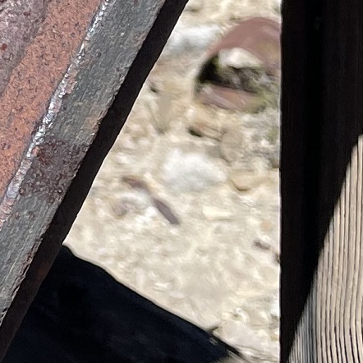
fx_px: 1851
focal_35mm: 156
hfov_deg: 9.6
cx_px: -590
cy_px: -244
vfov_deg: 10.6
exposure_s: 1/2959
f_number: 1.6
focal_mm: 4.2
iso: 32
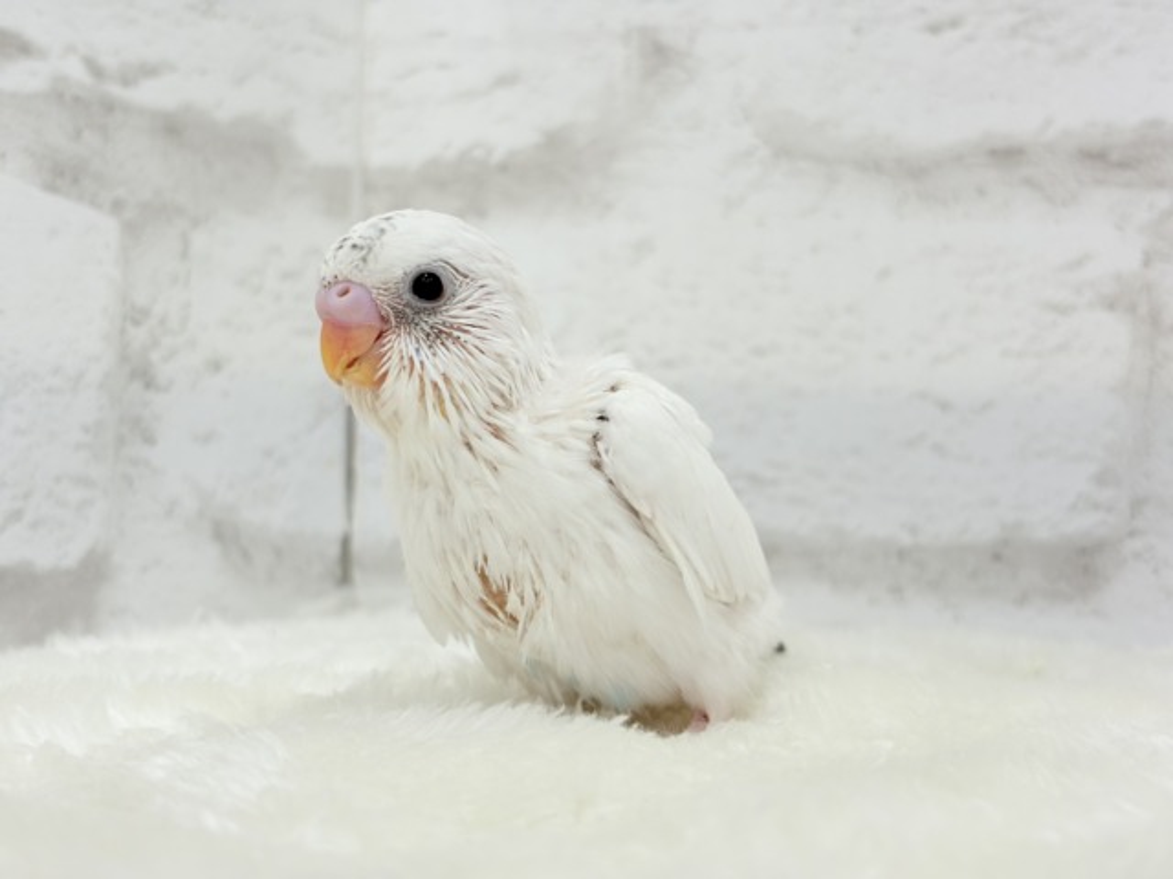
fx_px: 1762
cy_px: 440
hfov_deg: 36.8
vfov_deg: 28.0
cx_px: 586
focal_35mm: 52
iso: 50
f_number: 1.6
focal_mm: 5.96
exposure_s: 1/100
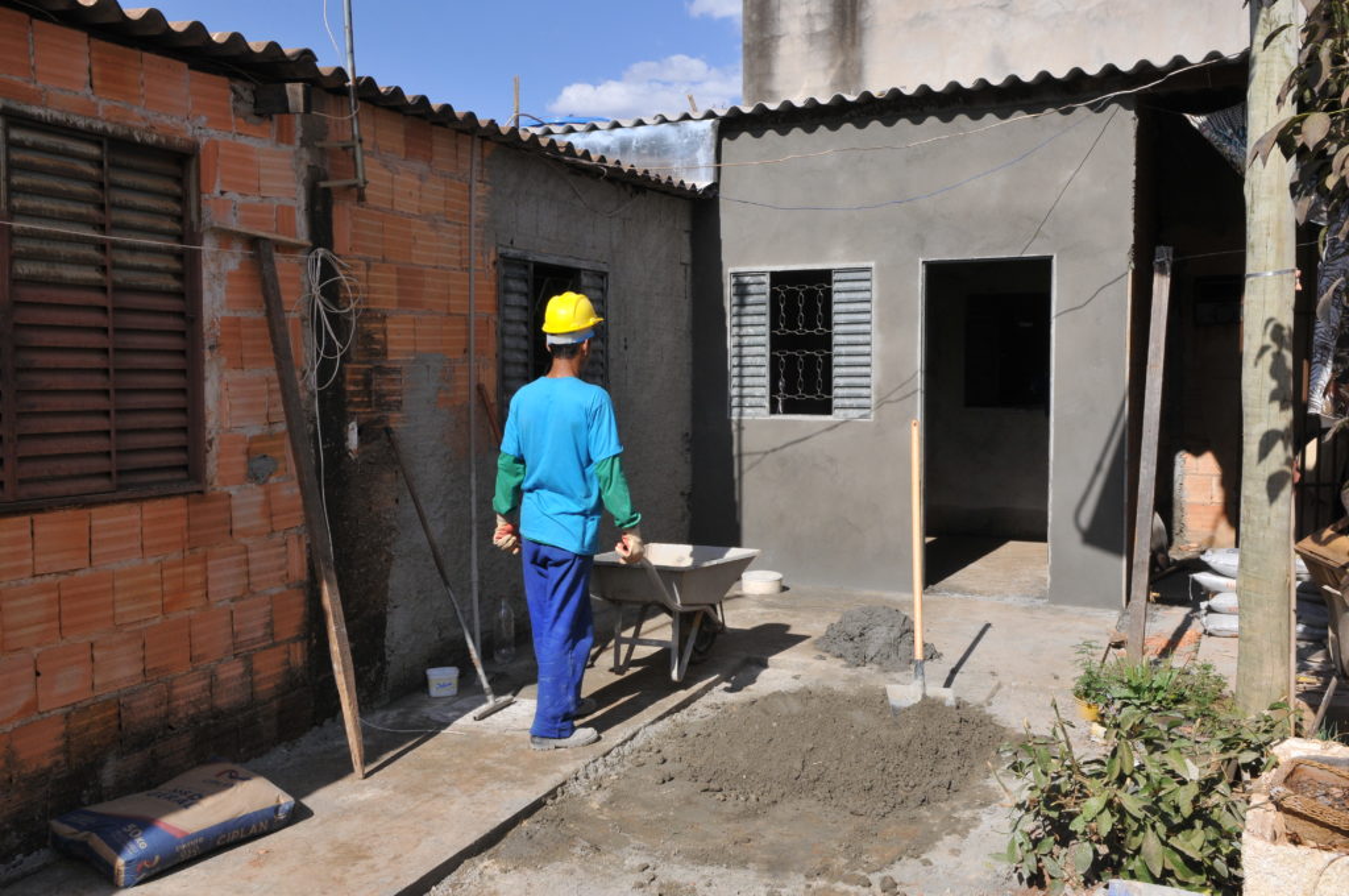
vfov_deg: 39.9
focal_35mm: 33
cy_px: 448
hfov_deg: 57.3
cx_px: 674
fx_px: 1235
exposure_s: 1/400
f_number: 13
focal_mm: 22
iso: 400
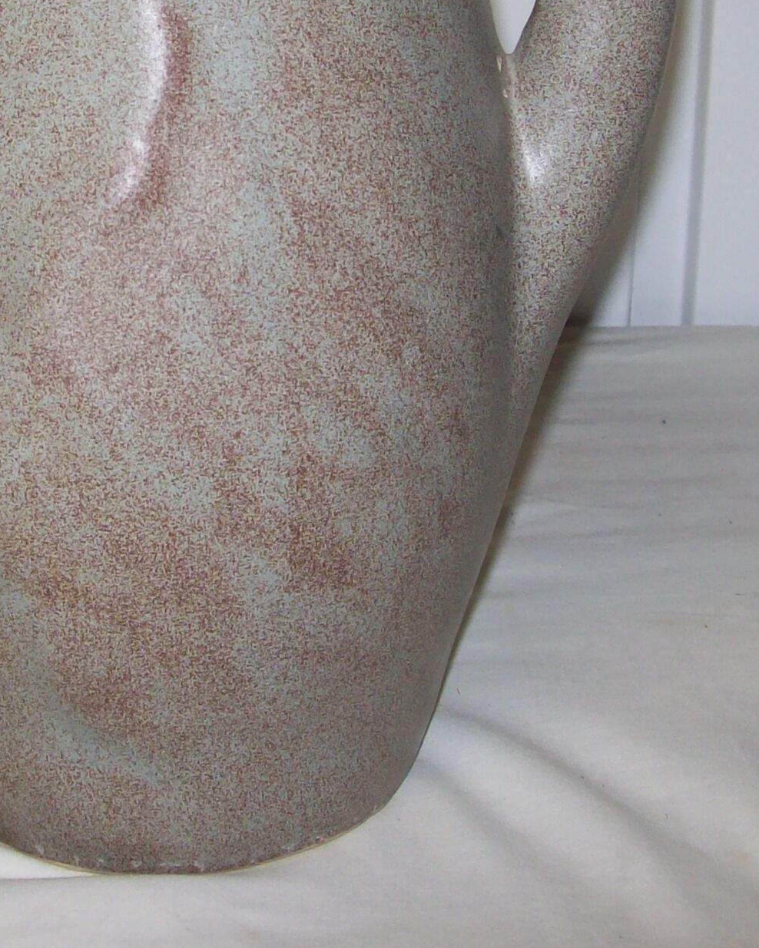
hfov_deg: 18.8
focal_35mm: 81
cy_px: 166
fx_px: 2274
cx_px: 191
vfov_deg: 23.2
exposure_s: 1/64
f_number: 2.7
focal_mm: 6
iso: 80
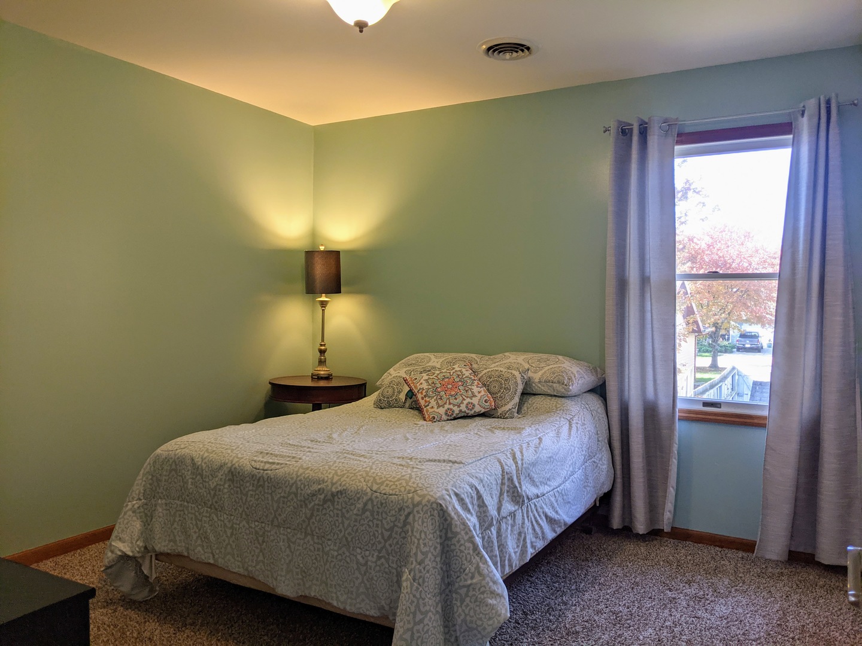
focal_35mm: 27
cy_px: 323
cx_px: 431
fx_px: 672
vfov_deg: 51.4
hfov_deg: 65.3
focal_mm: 4.44
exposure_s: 1/120
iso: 93
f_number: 1.8
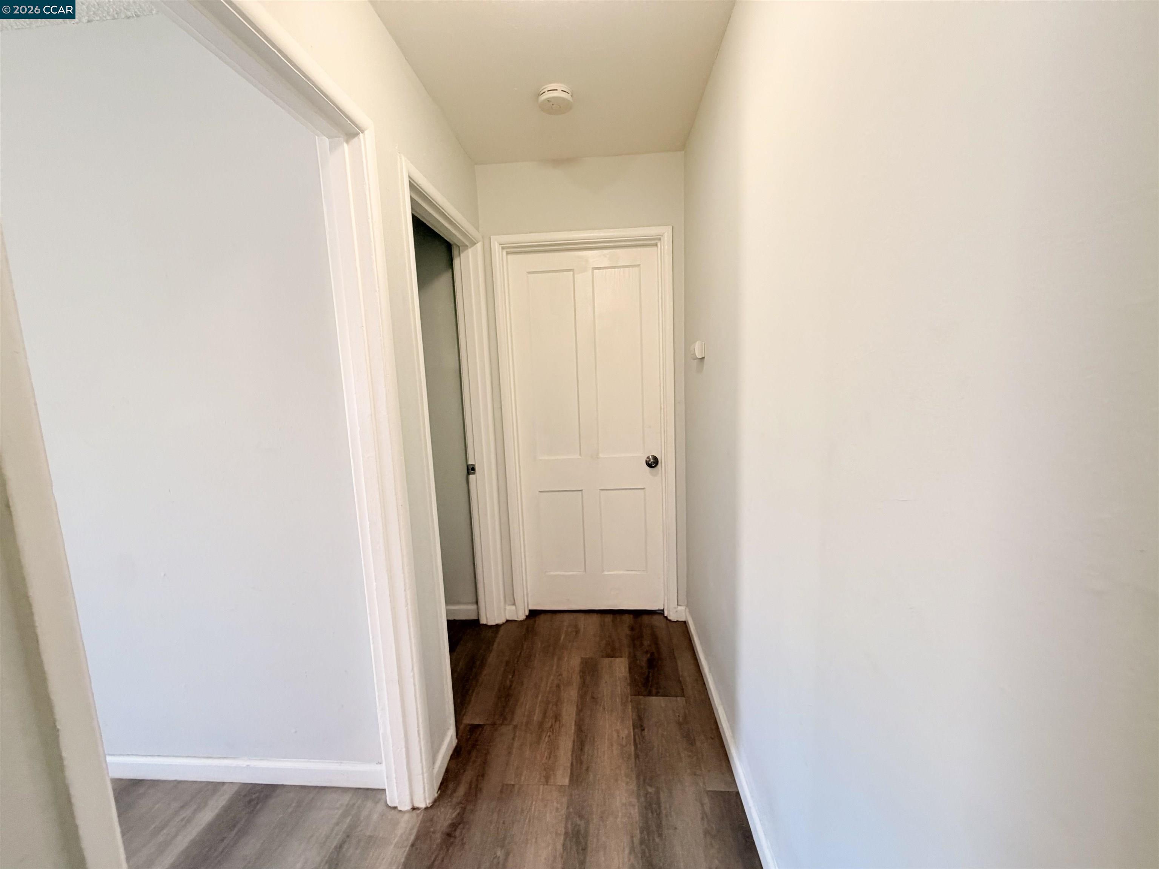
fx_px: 469
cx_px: 580
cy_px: 434
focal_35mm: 14
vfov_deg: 85.7
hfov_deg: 102.1
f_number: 2.2
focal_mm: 2.22
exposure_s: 1/120
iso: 200
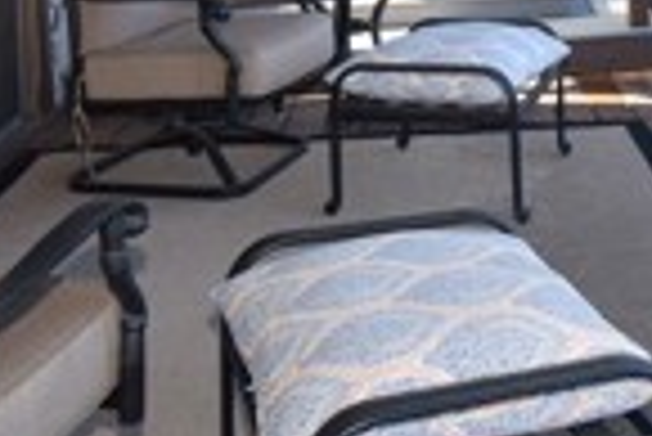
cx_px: 589
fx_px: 1197
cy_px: -101
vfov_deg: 19.4
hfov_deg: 29.2
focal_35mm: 66
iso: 220
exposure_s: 1/200
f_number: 5
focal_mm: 10
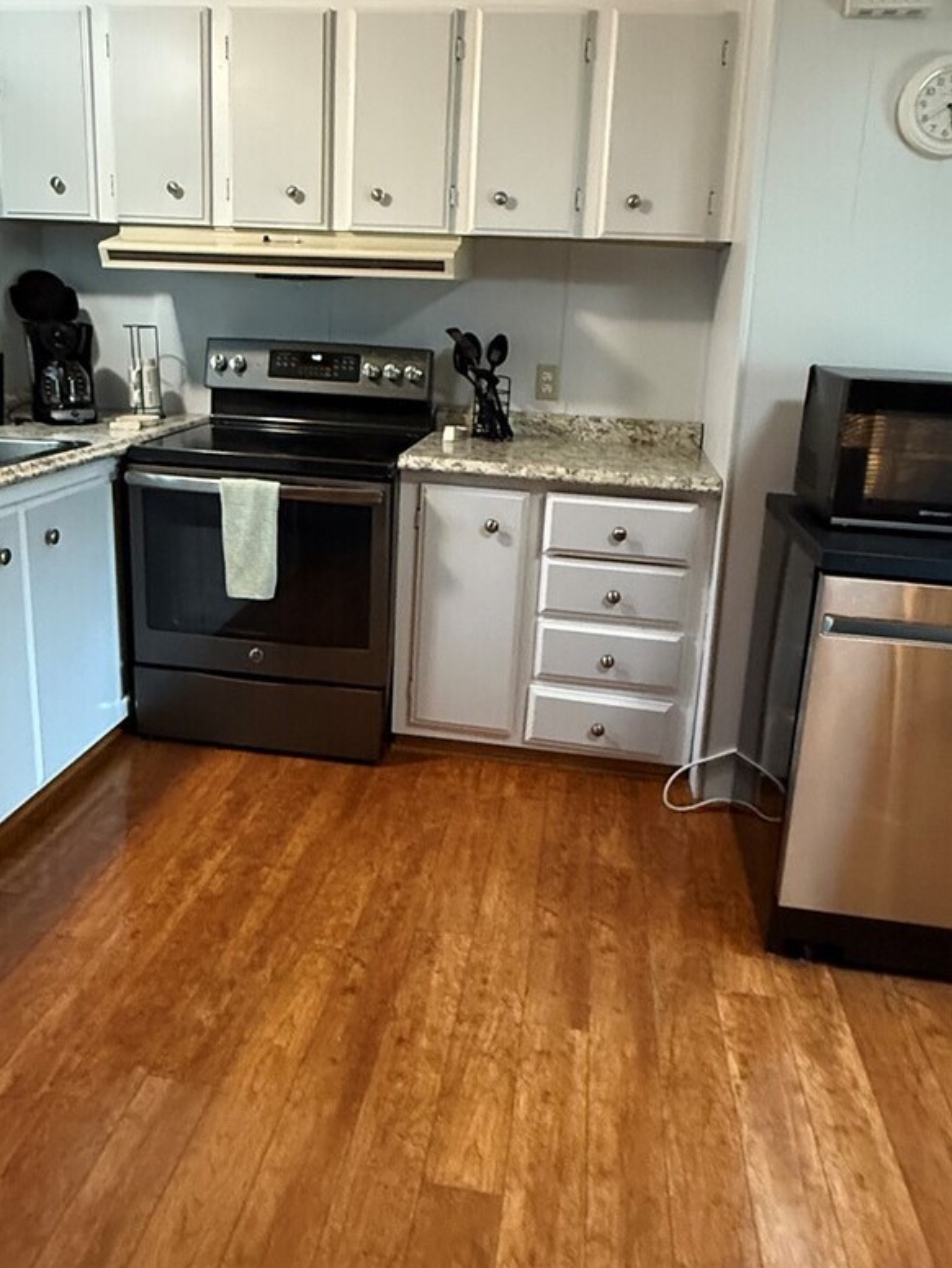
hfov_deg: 53.1
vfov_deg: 66.8
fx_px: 953
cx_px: 465
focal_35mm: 26
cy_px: 525
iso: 1000
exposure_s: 1/60
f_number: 2.2
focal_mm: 2.22
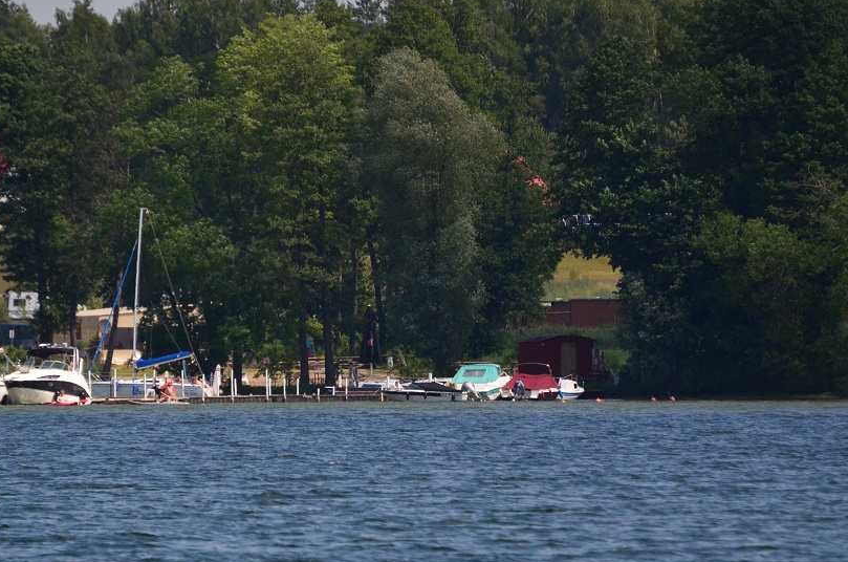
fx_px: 13071
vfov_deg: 2.5
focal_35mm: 556
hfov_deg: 3.7
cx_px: 349
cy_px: 319
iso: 1250
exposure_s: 1/8000
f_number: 5.6
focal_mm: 300
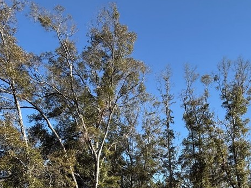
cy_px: 189
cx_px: 159
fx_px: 225
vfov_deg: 39.9
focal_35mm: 31
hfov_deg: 57.5
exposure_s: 1/901
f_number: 2.2
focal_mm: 2.22
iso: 50
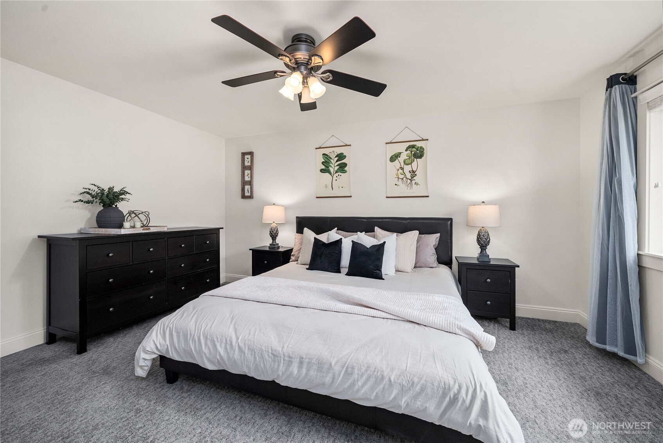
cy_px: 222
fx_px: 240
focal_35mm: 13
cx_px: 332
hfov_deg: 108.3
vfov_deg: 85.5
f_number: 7.1
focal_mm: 13
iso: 160
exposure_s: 1/60
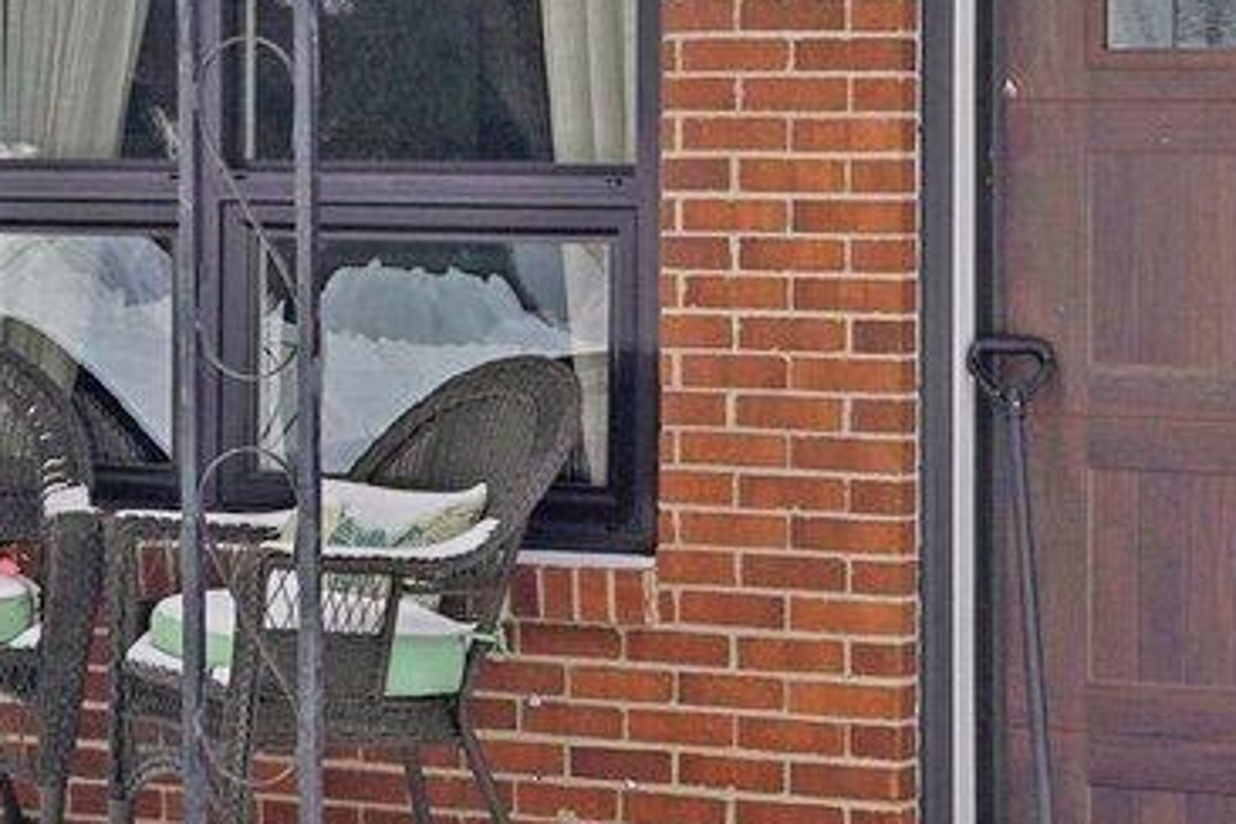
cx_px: 334
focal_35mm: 151
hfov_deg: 13.6
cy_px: 235
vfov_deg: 9.1
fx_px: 5184
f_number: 8
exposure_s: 1/500
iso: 100
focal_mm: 27
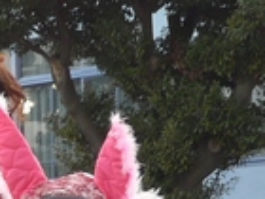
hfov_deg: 11.7
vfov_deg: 8.8
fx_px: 1278
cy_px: 262
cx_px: -8
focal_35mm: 167
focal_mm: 6.3
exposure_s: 1/30
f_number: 2.8
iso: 100
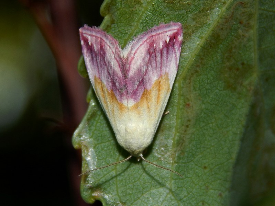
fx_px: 1462
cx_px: 138
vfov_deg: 8.1
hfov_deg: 10.7
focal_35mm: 184
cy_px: 103
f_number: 10.5
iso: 125
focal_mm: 32.8
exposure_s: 1/80
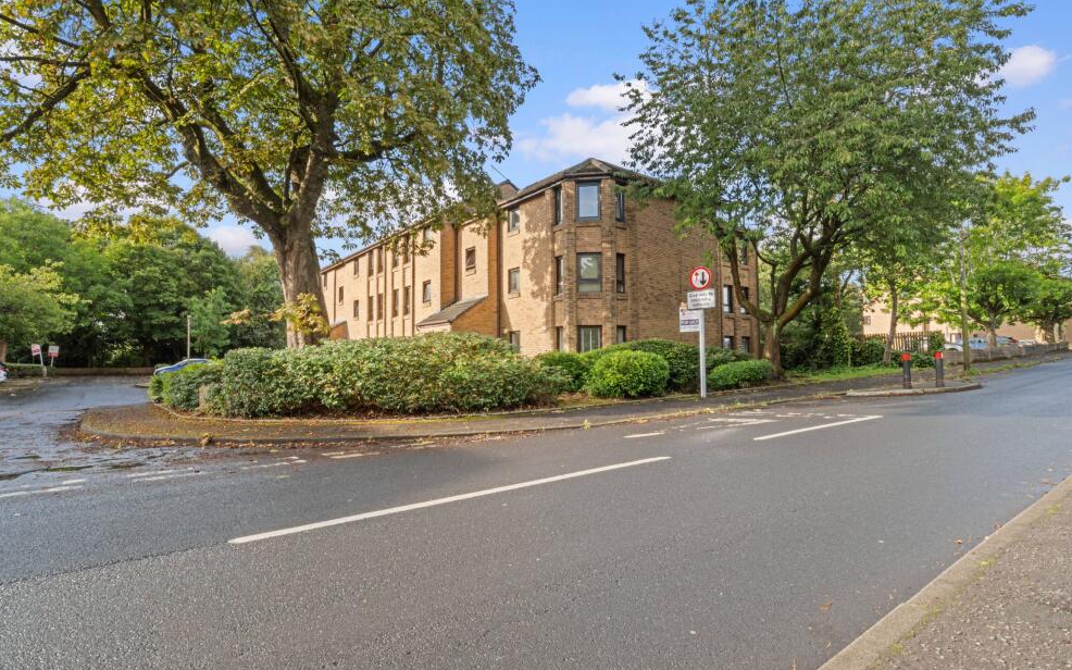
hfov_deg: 91.1
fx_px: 526
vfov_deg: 65.0
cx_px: 519
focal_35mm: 18
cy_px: 332
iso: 800
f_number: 22
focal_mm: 17
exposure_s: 1/8
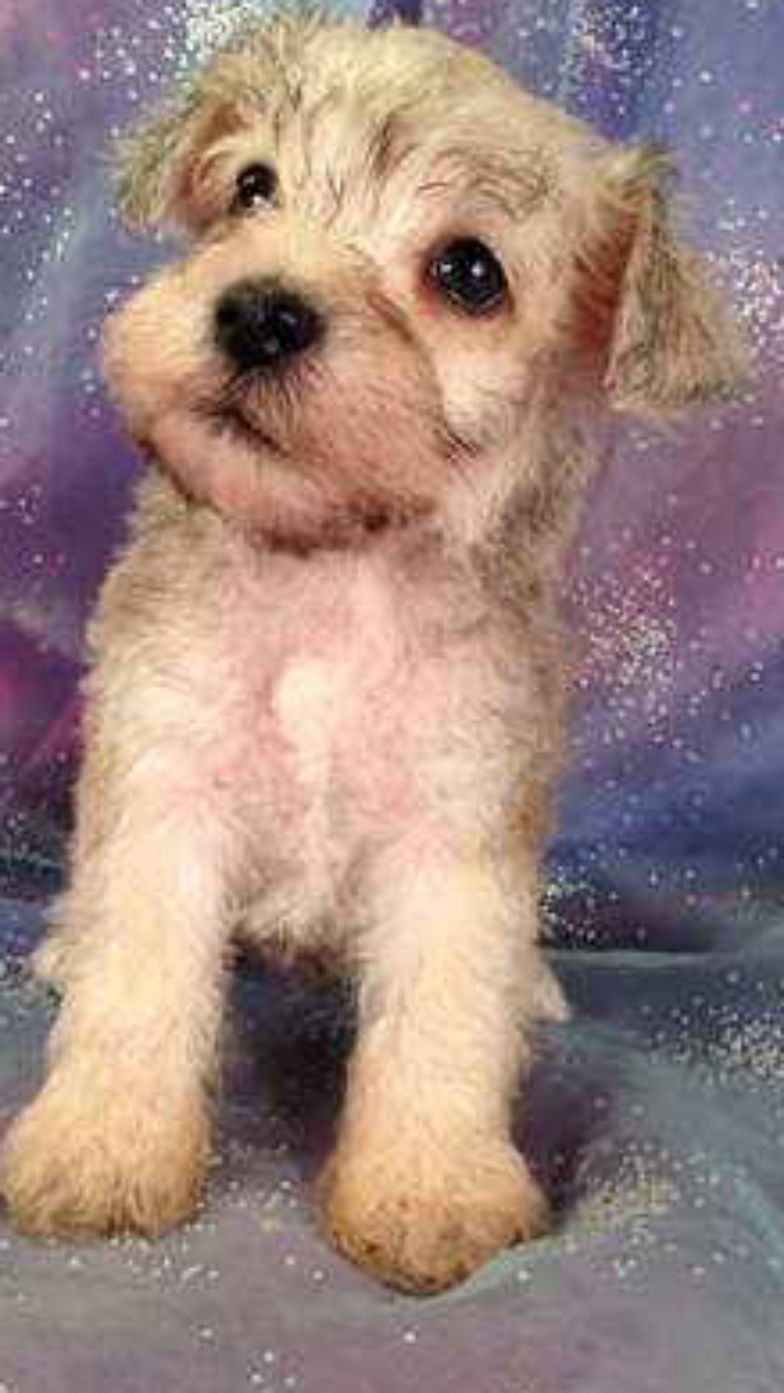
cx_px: 354
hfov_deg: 32.0
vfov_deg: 54.0
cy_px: 691
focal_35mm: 37
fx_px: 1367
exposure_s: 1/40
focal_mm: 4.13
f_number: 2.4
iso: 64
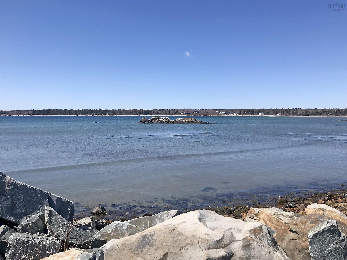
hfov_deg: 63.4
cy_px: 130
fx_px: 281
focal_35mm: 28
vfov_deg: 49.7
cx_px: 174
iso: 20
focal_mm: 3.99
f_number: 1.8
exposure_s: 1/3300
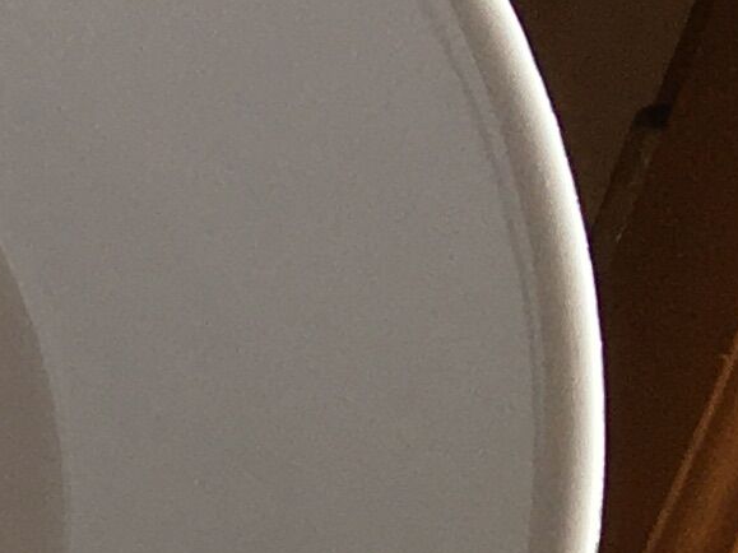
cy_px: 417
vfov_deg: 7.3
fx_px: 4306
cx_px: -1754
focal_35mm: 202
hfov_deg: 7.9
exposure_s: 1/121
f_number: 2.2
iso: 25
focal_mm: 4.15
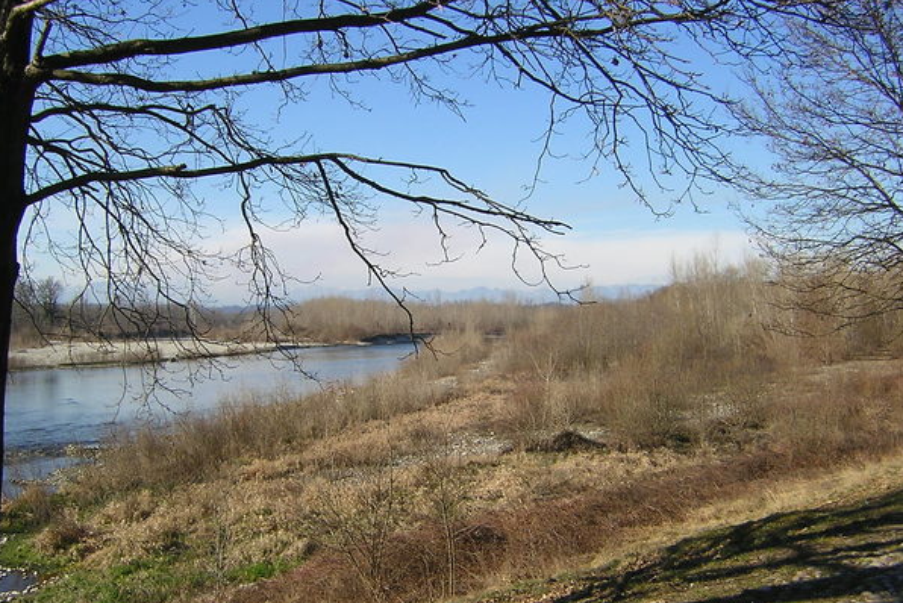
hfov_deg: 43.6
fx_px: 1129
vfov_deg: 29.9
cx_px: 452
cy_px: 324
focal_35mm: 45
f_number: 5.6
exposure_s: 1/262
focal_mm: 5.6
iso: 100
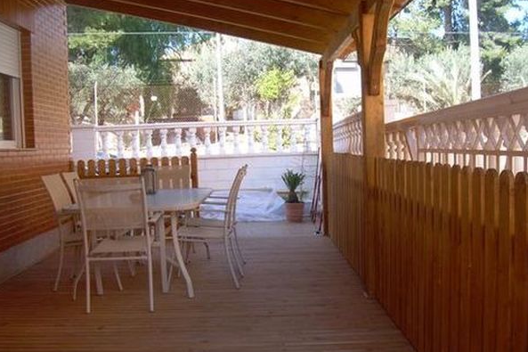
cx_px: 264
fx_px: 586
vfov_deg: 33.4
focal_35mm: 40
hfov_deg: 48.5
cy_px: 190
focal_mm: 6.3
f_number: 2.8
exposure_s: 1/177
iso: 50
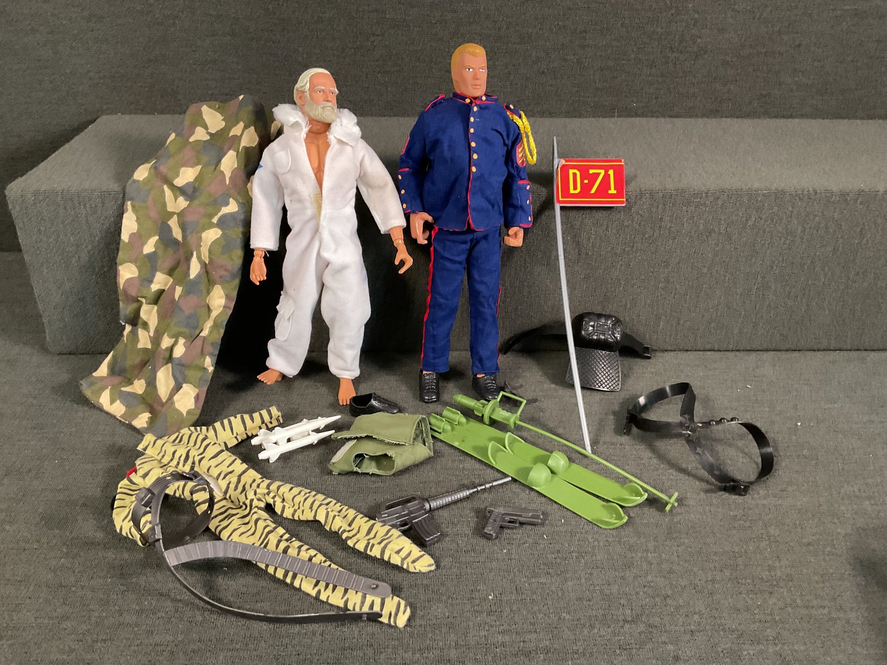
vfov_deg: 48.2
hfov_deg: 61.7
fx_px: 743
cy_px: 332
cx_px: 444
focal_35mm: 29
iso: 250
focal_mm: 3
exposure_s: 1/40
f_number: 1.8
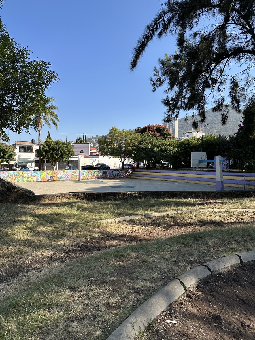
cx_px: 128
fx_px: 236
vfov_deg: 71.6
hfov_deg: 56.8
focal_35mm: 24
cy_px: 170
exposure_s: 1/2299
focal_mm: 6.86
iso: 80
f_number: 1.78
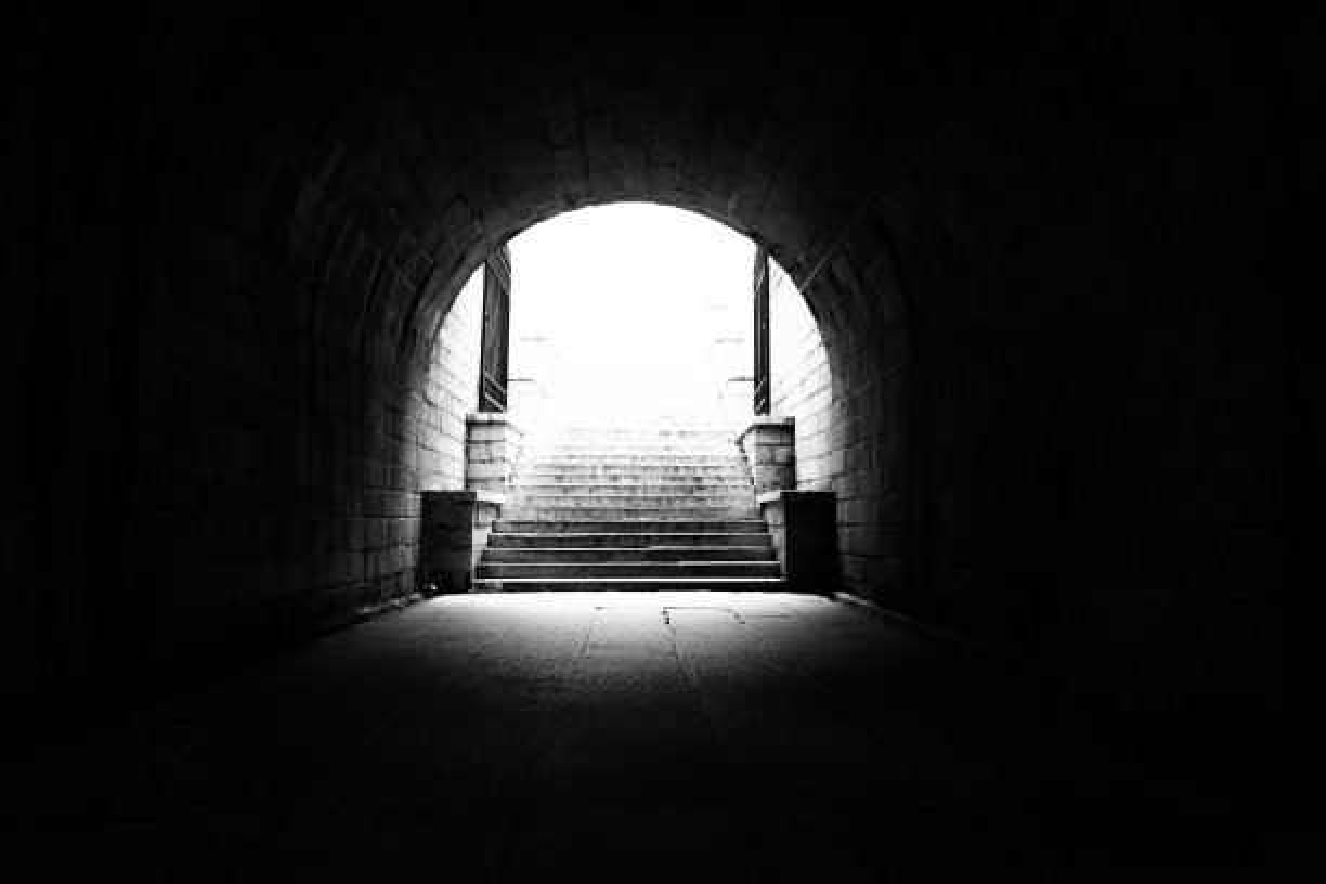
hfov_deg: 73.7
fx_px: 884
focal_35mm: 24
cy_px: 442
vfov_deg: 53.1
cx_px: 663
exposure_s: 1/100
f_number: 4
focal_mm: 24
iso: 640
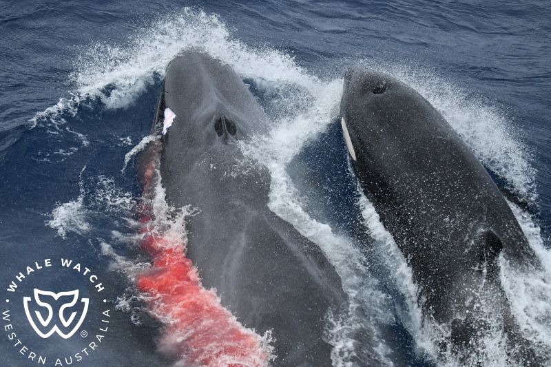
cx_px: 276
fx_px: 1836
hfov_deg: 17.1
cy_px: 184
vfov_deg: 11.4
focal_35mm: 120
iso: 1600
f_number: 5.6
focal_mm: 120
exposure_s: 1/8000
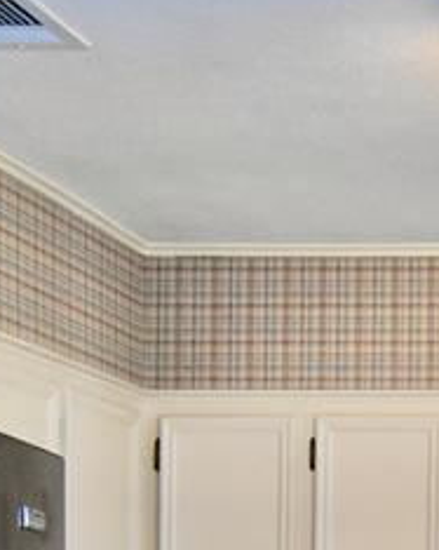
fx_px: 1999
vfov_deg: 15.0
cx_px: 796
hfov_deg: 11.6
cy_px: 693
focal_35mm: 123
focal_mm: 20
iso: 3600
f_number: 5.6
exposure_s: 1/60
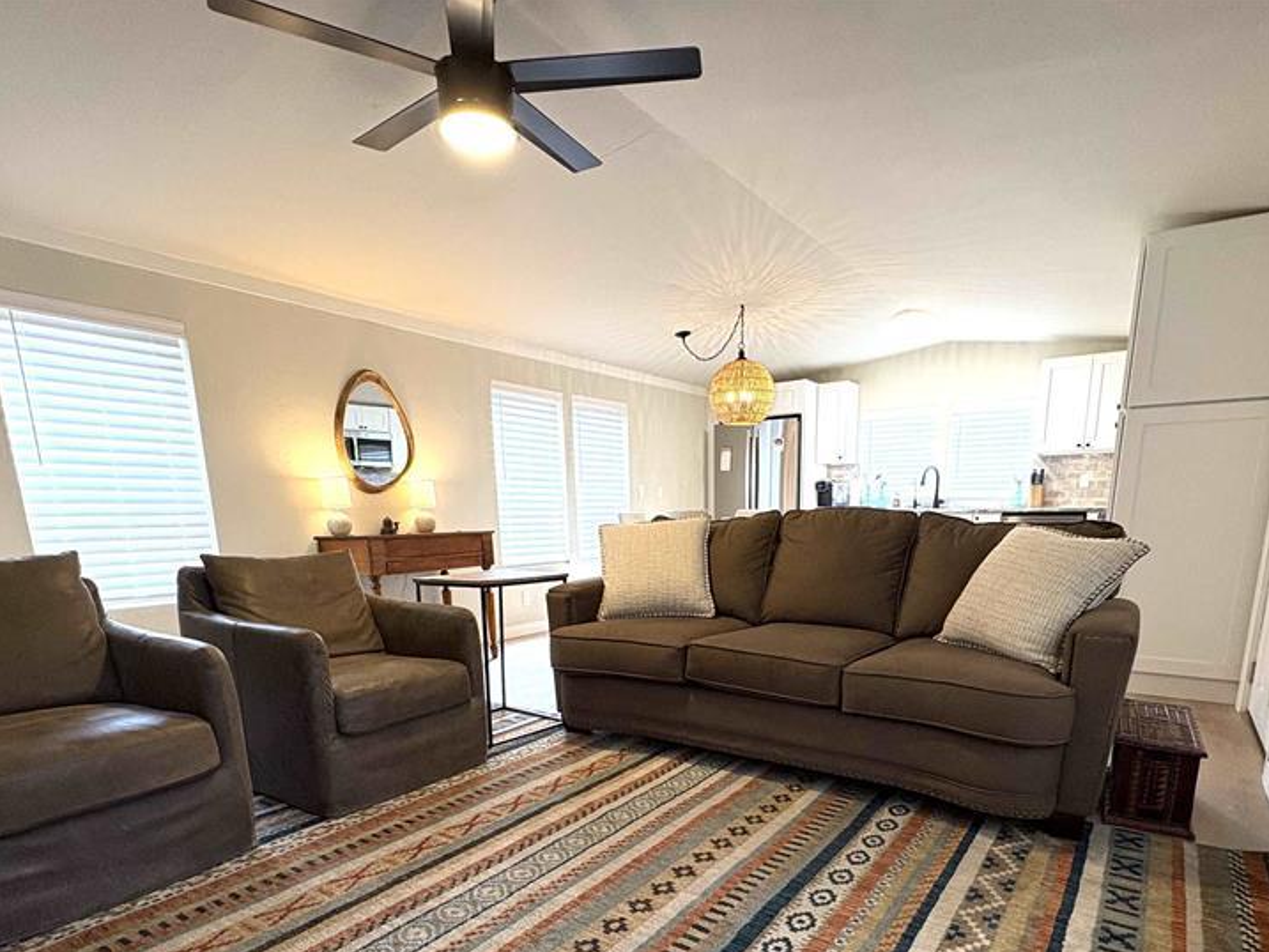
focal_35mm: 20
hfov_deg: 81.6
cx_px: 676
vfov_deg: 63.3
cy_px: 676
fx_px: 733
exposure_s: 1/60
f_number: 2.2
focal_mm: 2.22
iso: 250
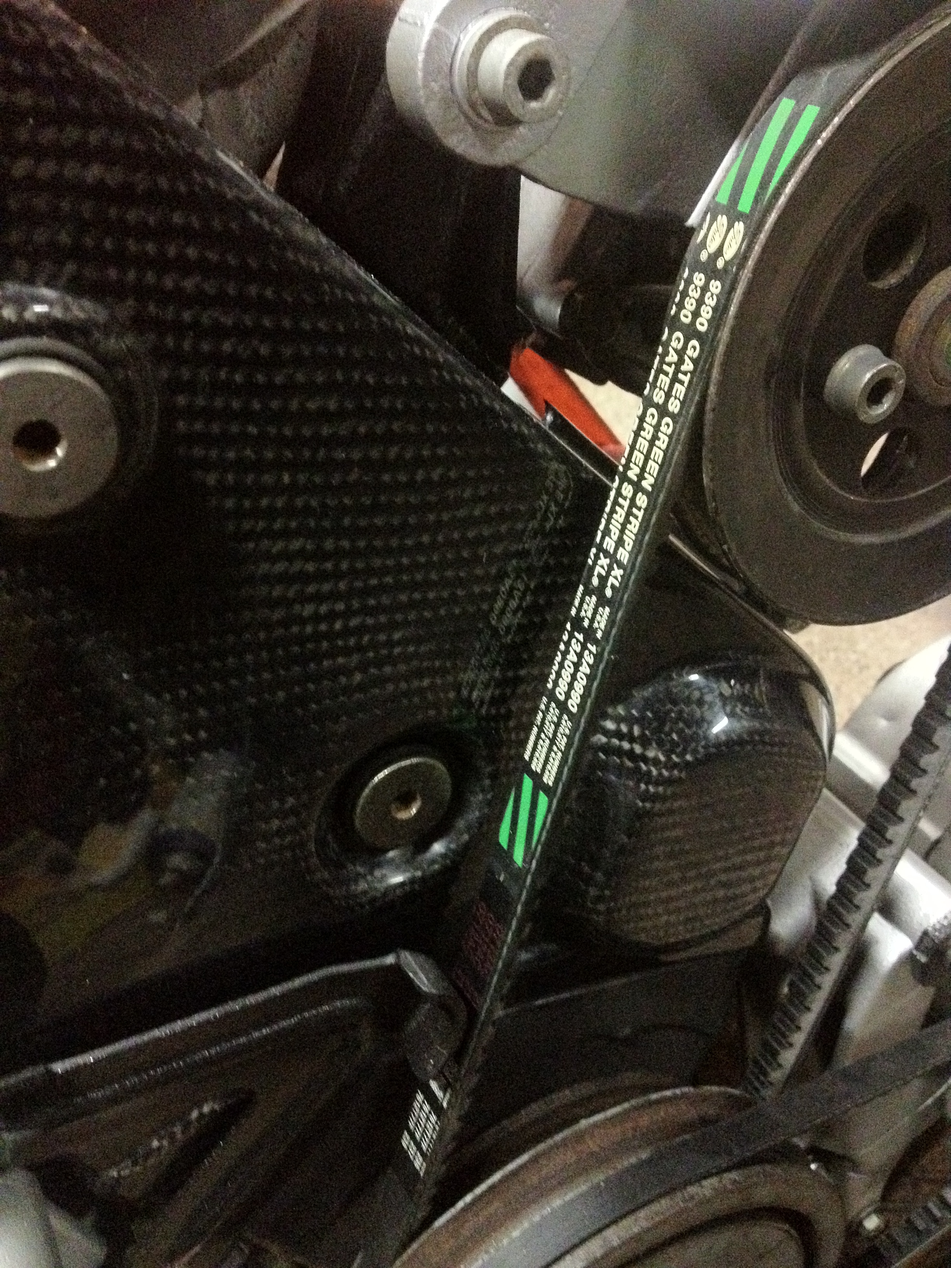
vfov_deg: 52.6
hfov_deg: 40.7
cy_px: 634
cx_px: 476
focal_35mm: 35
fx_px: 1282
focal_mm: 4.28
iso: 800
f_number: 2.4
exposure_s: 1/15
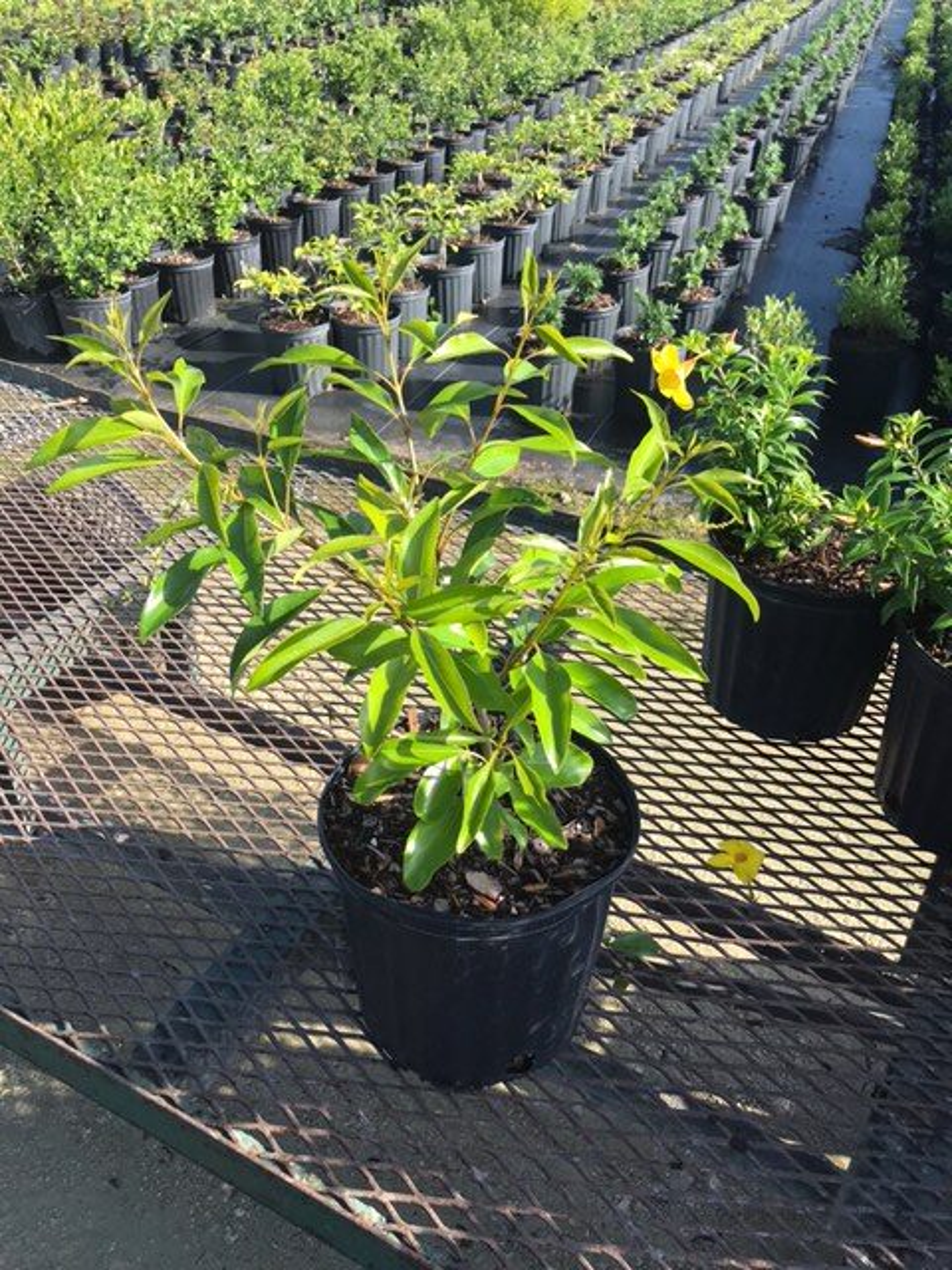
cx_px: 476
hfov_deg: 49.7
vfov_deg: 63.4
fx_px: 1027
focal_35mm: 28
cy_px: 635
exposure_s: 1/847
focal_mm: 3.99
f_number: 1.8
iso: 20
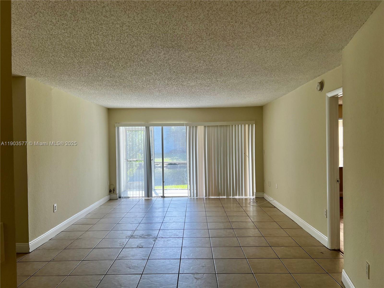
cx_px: 192
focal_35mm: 26
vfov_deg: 53.1
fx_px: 288
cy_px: 144
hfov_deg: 67.3
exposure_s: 1/236
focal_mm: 5.7
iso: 40
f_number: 1.5
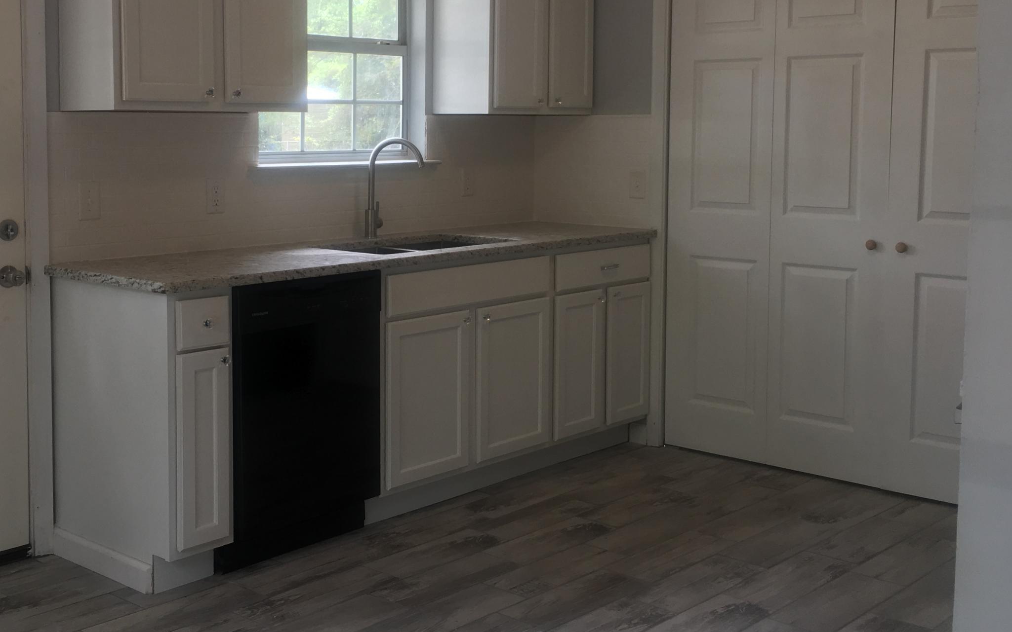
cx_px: 393
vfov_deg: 28.5
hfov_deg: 44.1
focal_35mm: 45
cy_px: 223
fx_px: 1241
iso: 25
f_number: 2.2
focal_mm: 4.15
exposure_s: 1/60
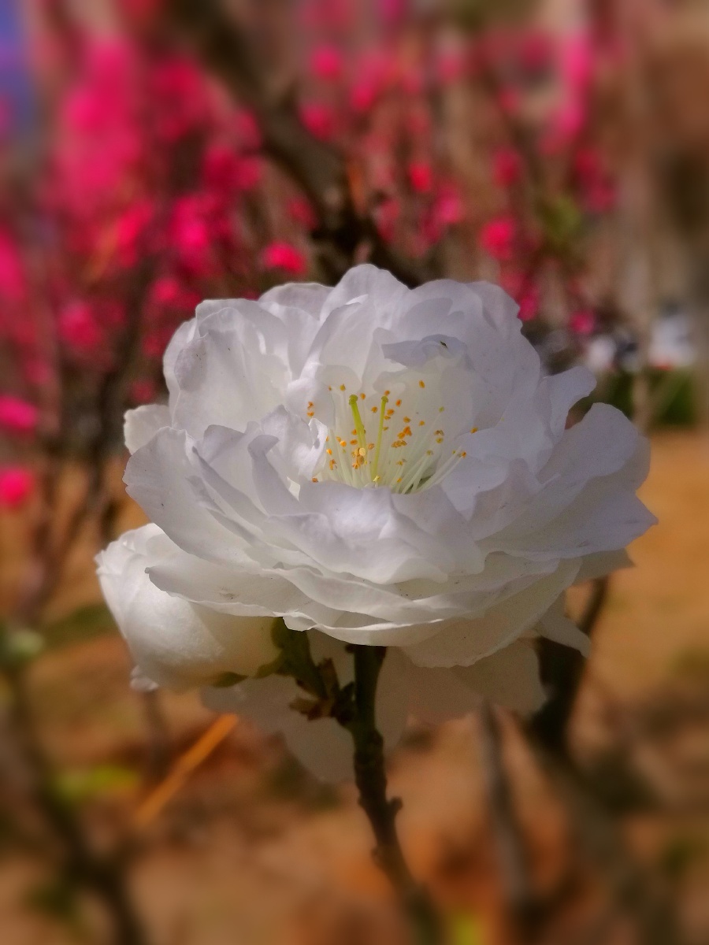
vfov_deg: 47.9
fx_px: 1065
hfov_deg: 36.8
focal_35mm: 39
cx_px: 354
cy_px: 472
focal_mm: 4.04
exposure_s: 1/2242
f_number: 2
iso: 50
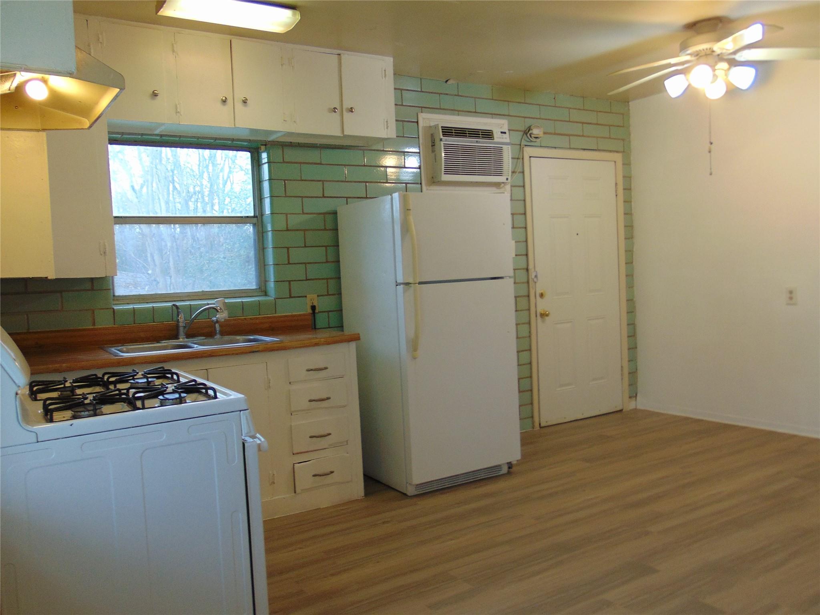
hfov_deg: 60.0
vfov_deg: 46.8
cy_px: 308
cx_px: 410
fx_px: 711
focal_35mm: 30
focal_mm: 5.4
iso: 100
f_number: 3.1
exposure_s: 1/30
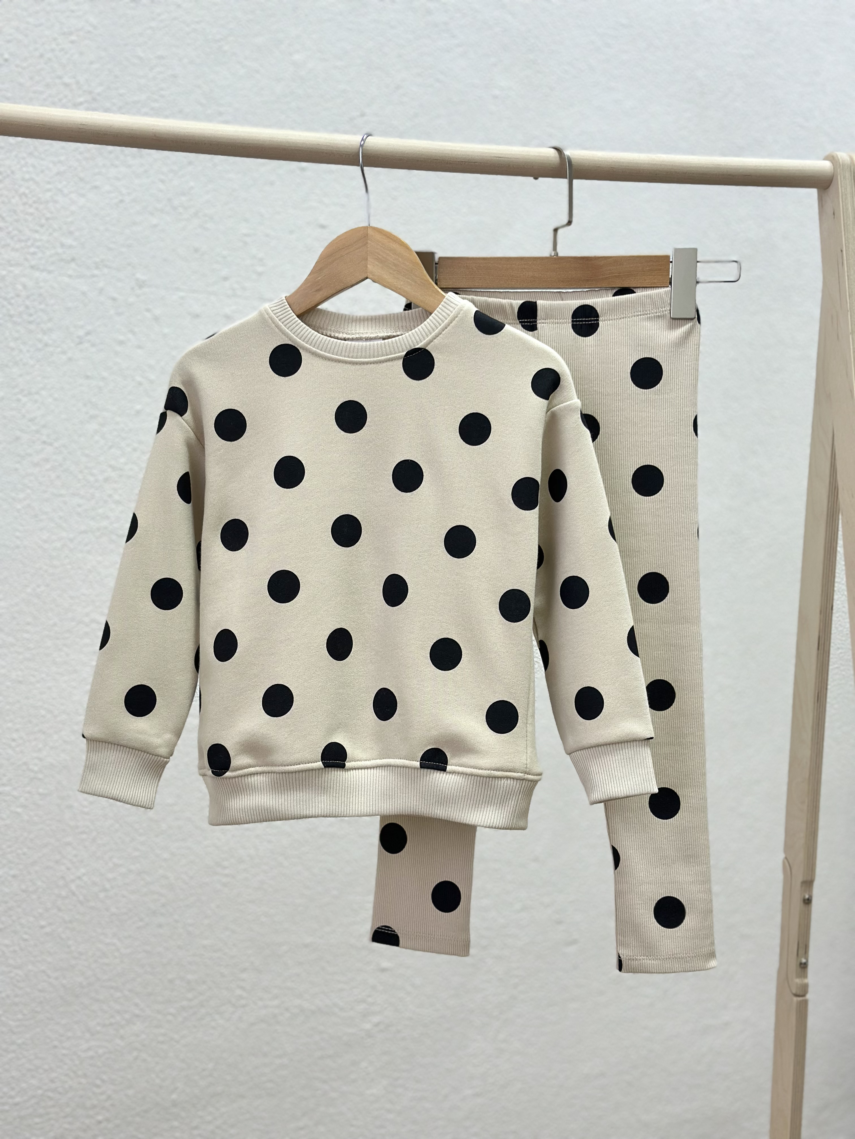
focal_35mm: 48
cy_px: 570
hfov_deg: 30.3
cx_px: 428
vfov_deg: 39.7
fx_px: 1581
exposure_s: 1/50
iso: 100
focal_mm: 6.86
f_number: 1.78
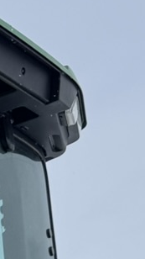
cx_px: -256
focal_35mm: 174
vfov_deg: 11.0
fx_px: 1191
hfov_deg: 6.5
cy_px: 554
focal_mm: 6.76
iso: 80
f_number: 1.78
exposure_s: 1/7937
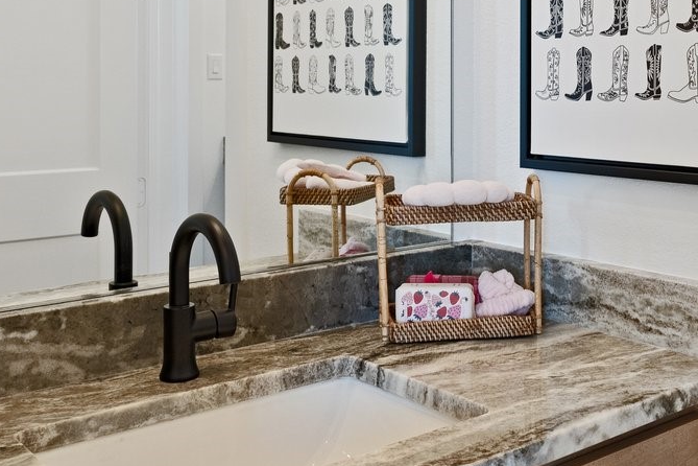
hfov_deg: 38.6
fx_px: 980
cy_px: 79
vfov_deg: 26.1
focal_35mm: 51
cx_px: 489
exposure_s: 1/50
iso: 640
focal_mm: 16.5
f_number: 4.5
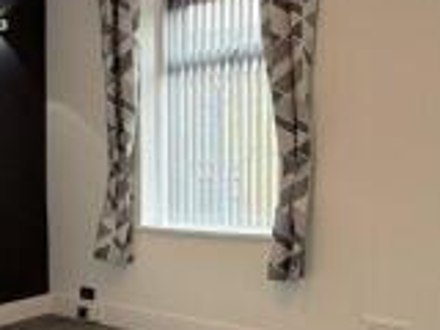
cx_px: 183
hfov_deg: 37.4
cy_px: 210
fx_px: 648
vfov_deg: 28.4
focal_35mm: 51
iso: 100
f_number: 2.2
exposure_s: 1/99
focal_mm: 2.22
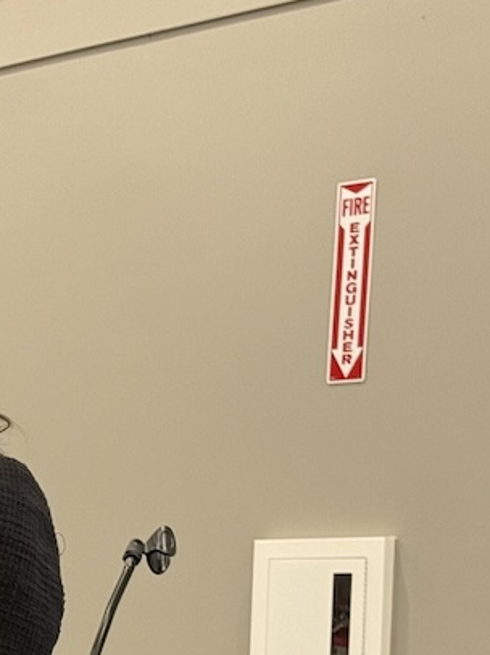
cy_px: 585
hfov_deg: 10.4
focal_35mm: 136
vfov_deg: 14.4
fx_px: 2570
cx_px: -316
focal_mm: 6.76
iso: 100
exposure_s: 1/60
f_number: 1.78
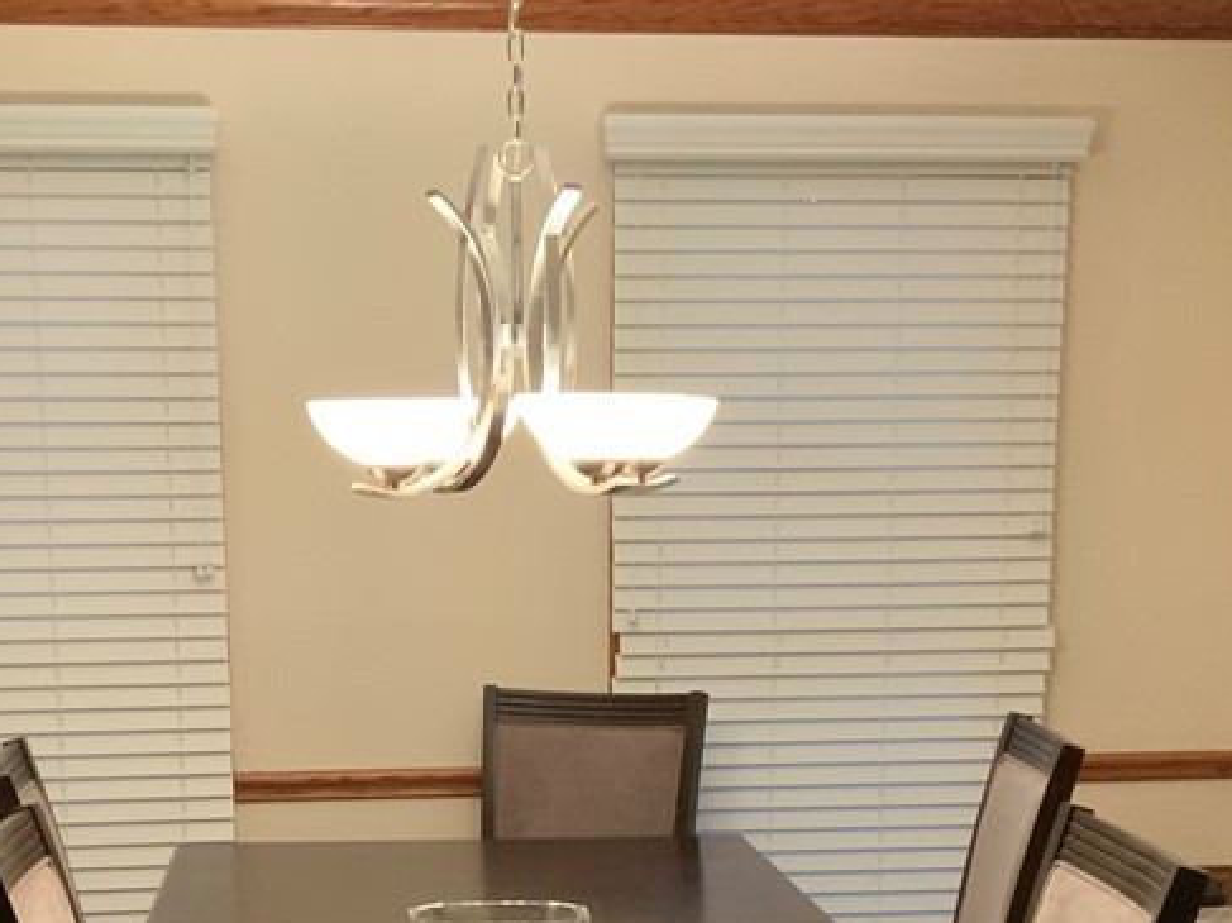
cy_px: 910
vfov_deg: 23.1
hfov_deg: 31.6
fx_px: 2170
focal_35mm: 61
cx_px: 514
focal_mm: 3
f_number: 1.8
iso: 320
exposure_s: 1/40
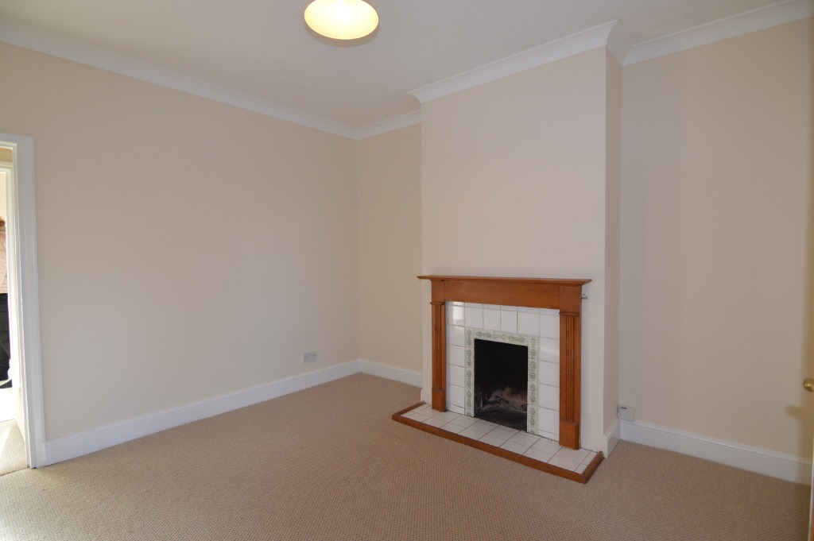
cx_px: 407
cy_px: 270
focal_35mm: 16
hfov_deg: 95.0
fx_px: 373
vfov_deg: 72.0
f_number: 4
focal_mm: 11
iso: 400
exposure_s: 1/60
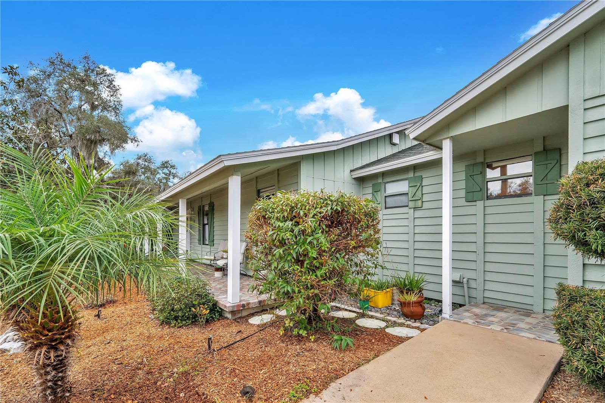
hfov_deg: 104.3
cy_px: 202
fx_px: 235
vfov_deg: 81.2
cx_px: 302
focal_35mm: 14
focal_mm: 14
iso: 400
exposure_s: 1/1000
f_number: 6.3
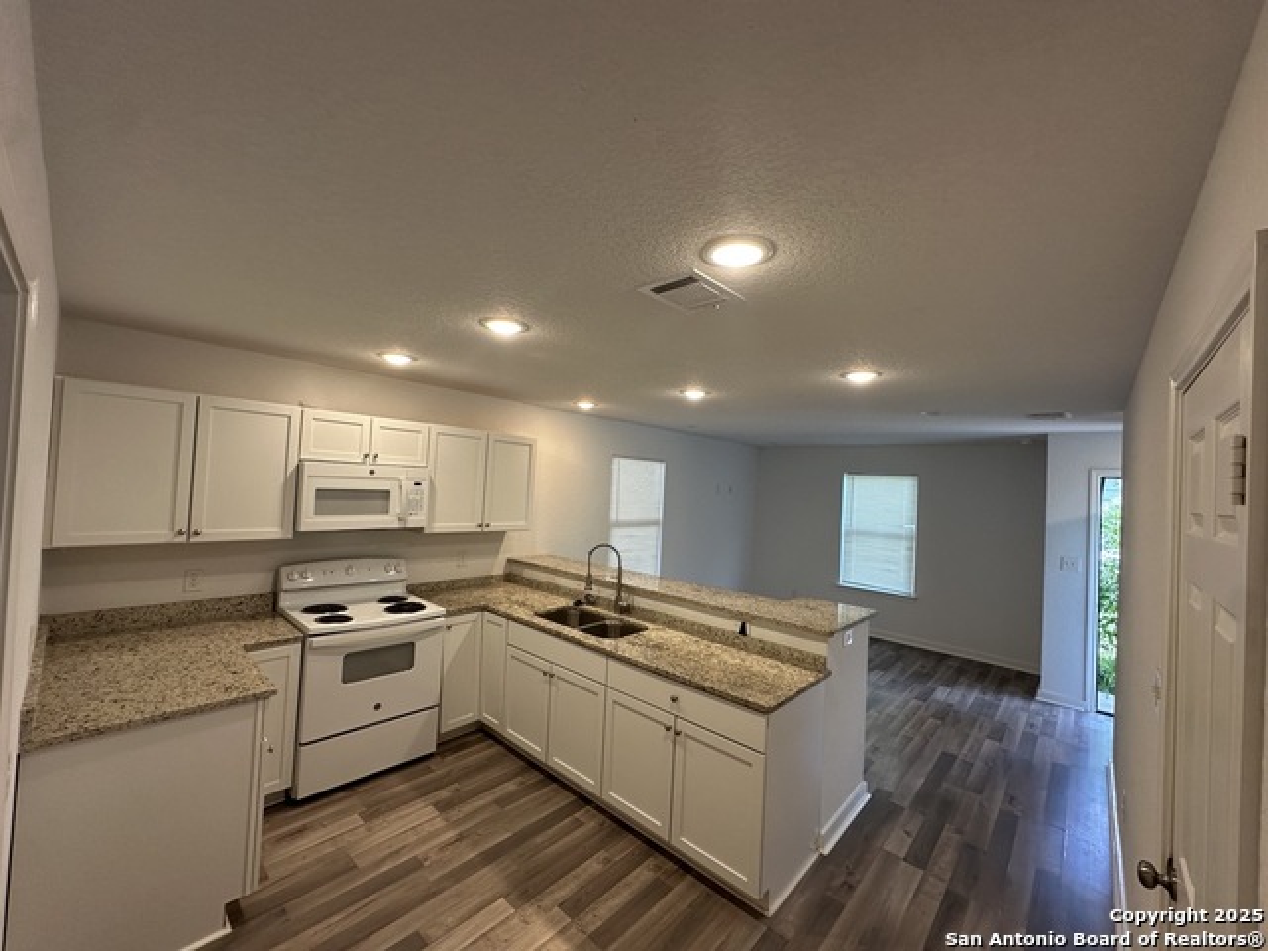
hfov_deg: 102.1
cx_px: 634
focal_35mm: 14
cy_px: 476
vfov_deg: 85.7
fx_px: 513
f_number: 2.2
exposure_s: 1/120
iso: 160
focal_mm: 2.22
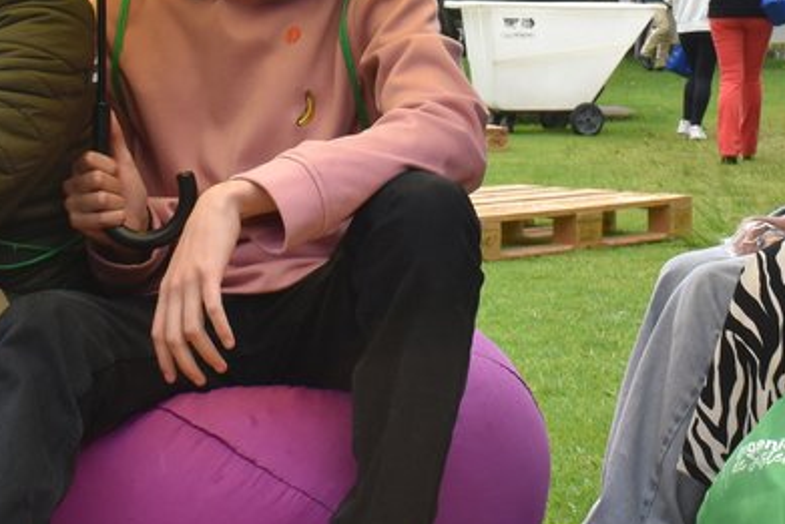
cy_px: -28
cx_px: 548
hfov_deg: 22.0
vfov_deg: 14.6
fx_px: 2007
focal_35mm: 92
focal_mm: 20
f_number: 8
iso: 720
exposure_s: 1/500
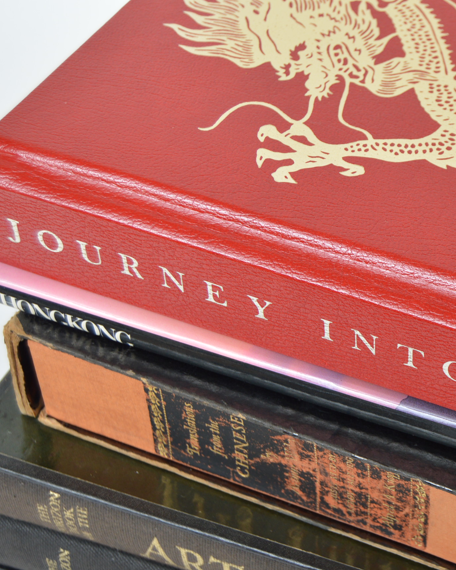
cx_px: 473
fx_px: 1333
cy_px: 325
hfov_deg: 18.8
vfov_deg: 24.1
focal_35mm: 79
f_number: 5
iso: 200
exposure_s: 1/160
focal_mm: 32
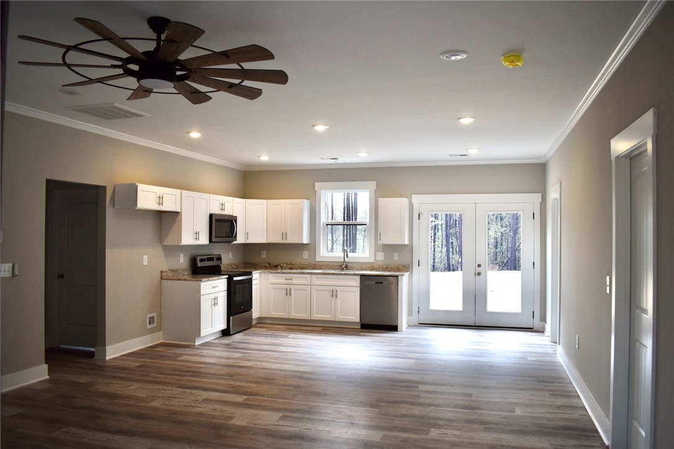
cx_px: 337
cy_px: 224
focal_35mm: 27
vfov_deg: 47.9
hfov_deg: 67.4
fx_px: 505
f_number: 4
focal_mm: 18
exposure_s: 1/250
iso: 400
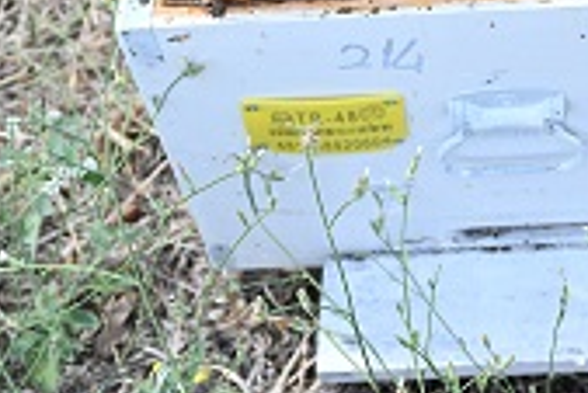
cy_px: -264
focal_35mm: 105
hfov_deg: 19.0
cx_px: 585
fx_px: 1713
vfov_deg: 12.2
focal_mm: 29.5
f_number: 4
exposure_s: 1/400
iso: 125
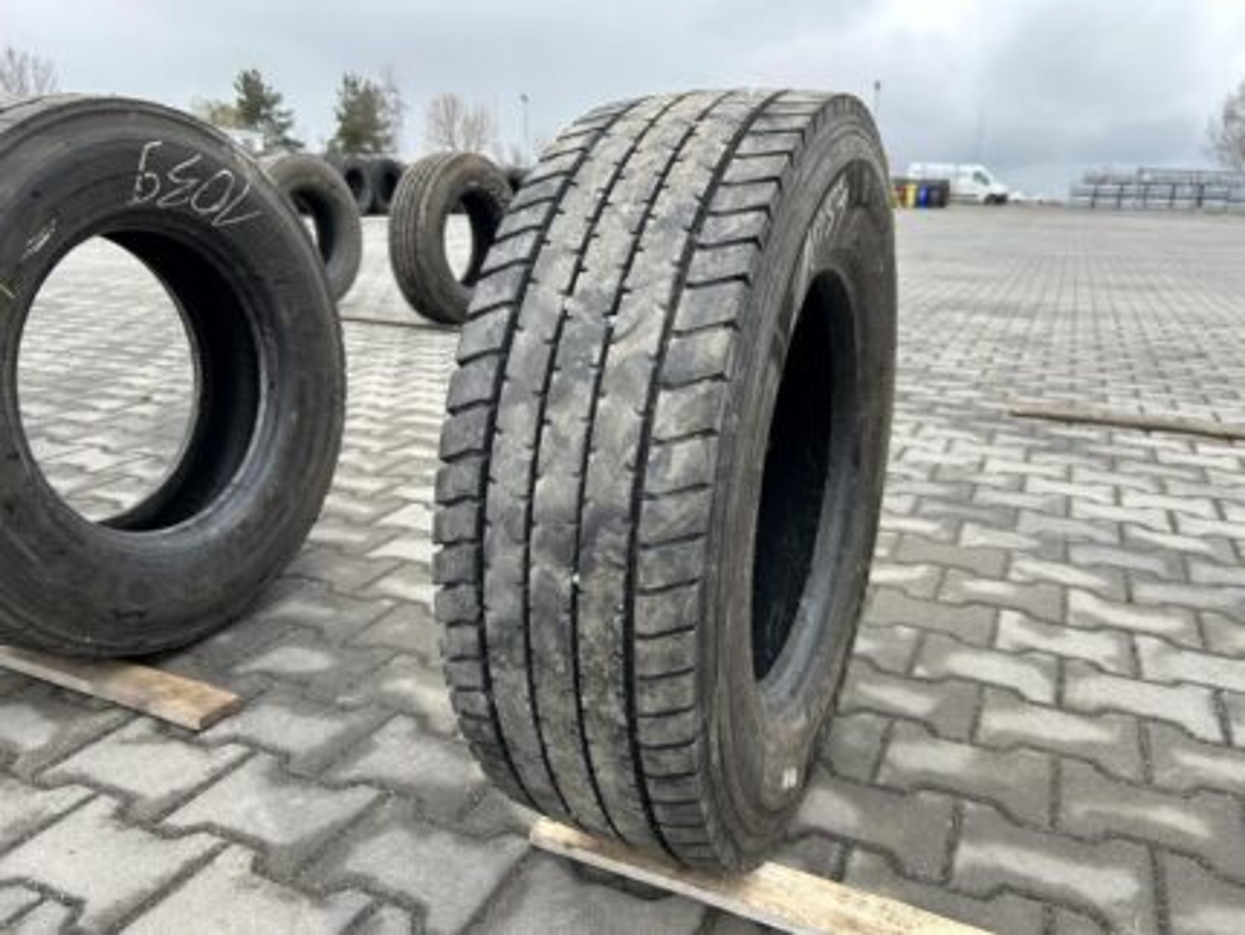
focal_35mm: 26
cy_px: 468
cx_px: 622
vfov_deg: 53.1
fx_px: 936
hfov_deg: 67.3
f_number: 1.5
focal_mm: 5.7
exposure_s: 1/353
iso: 50
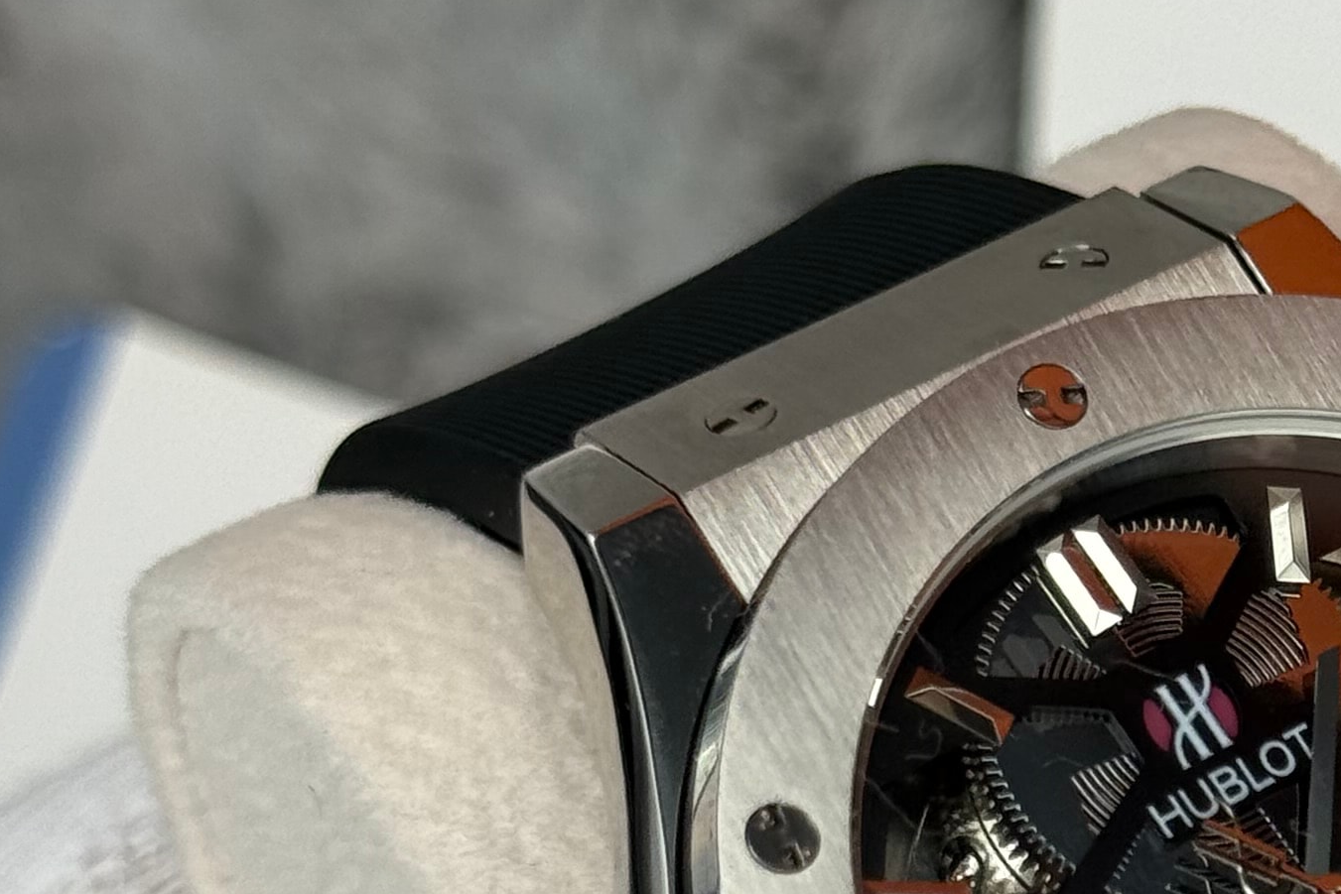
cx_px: 1307
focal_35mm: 149
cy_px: 958
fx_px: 5550
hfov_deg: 13.6
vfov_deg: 9.1
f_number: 1.78
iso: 64
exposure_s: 1/802
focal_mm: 6.76
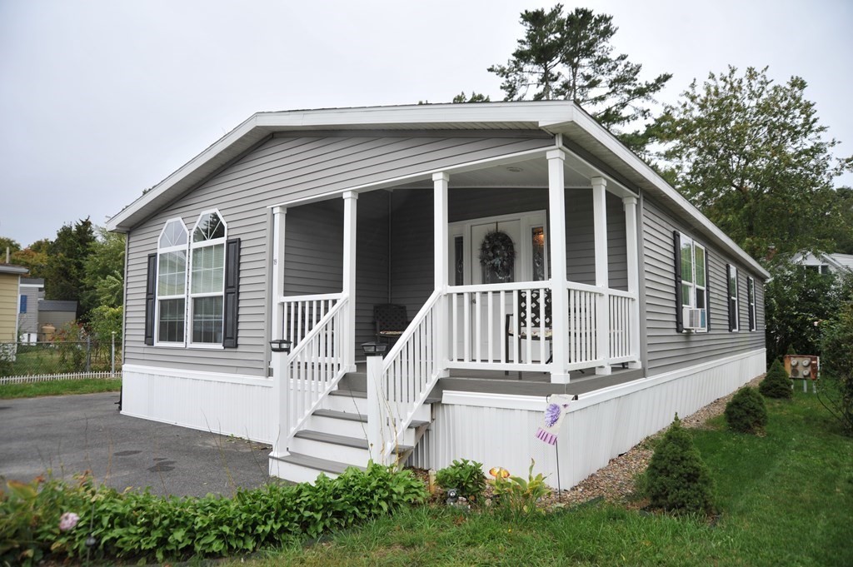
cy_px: 284
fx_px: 568
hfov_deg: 73.8
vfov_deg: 53.1
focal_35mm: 24
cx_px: 426
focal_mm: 24
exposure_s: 1/160
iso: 200
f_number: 6.3
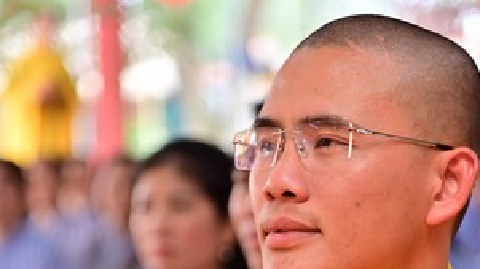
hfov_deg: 8.5
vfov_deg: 4.7
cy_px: 489
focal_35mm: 253
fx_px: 3219
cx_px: 324
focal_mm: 112
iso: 1000
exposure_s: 1/125
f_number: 4
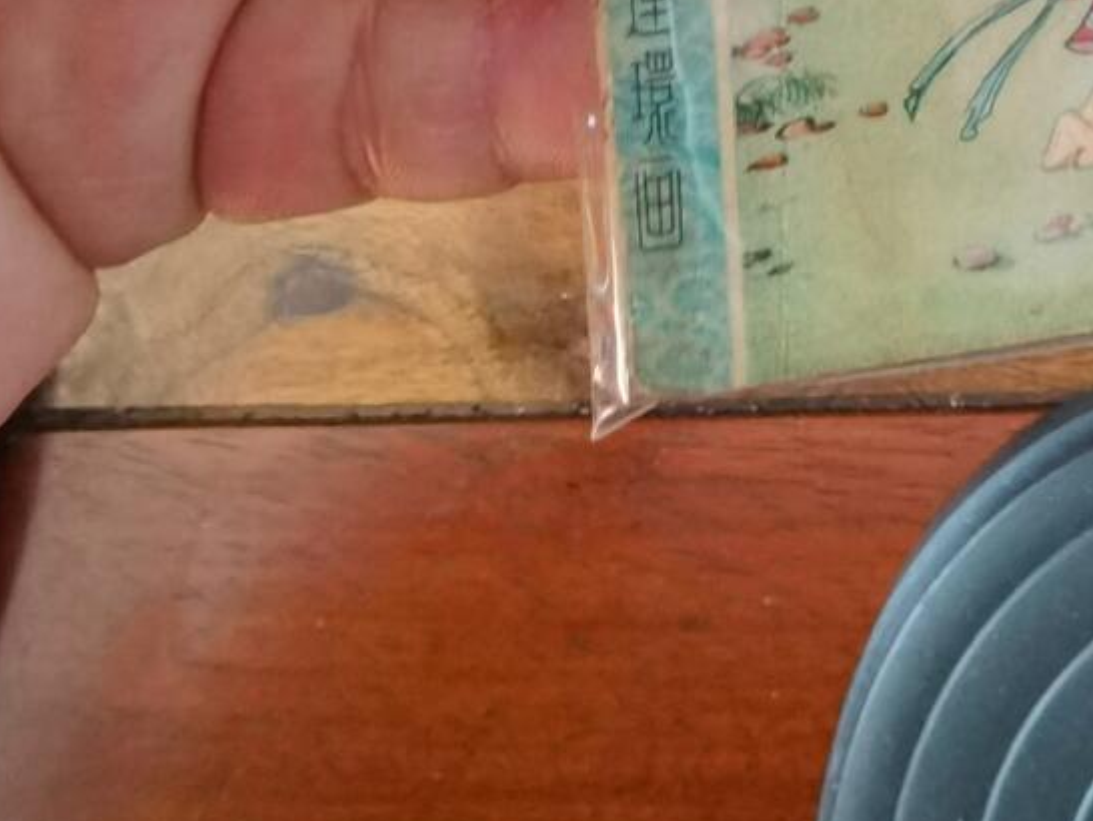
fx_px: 1769
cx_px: 1325
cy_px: -585
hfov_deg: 29.4
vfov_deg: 20.2
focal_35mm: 56
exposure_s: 1/30
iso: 250
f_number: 2.2
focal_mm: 2.26
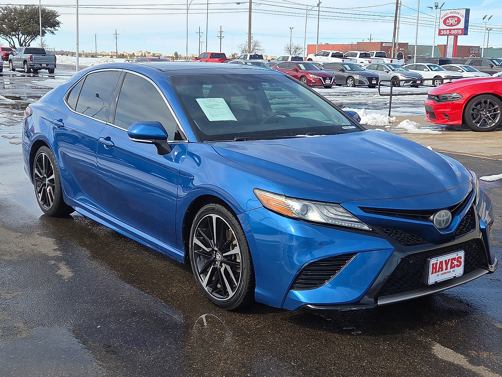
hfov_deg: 40.4
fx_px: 682
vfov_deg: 30.9
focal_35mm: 47
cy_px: 188
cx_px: 251
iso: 77
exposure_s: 1/5000
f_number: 1.8
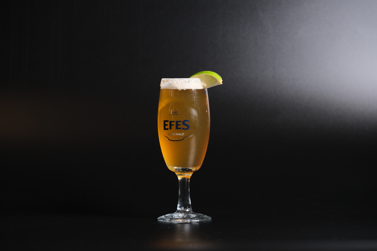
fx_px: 1256
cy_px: 126
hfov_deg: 17.1
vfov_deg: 11.4
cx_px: 188
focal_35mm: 120
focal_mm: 80
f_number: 5
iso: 640
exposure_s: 1/30
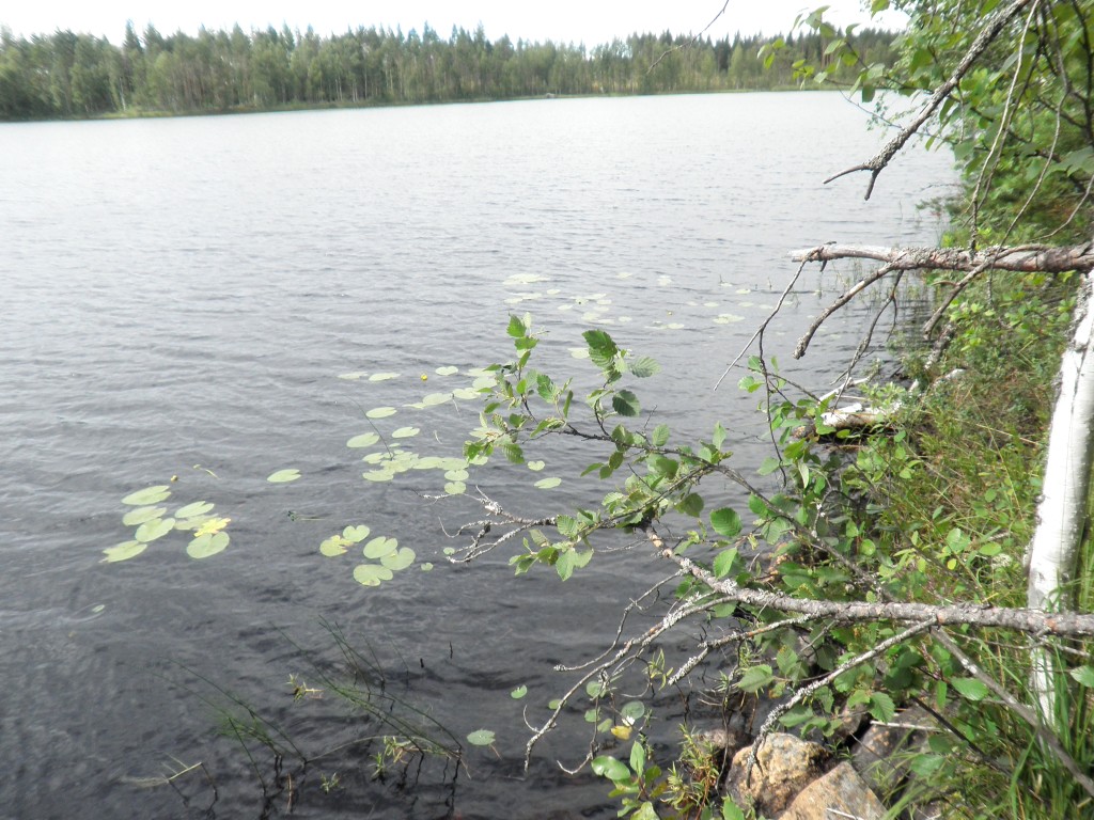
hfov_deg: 67.3
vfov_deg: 53.1
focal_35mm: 26
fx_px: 822
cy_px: 410
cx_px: 547
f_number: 7.8
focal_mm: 4.65
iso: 64
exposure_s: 1/60
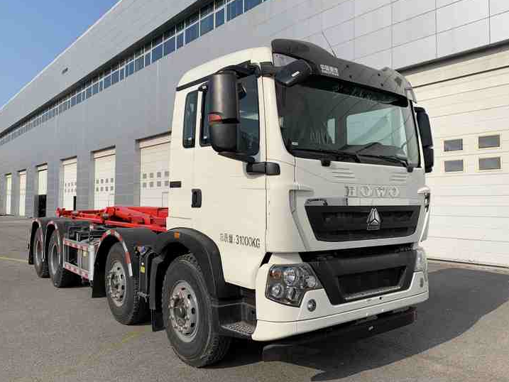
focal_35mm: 29
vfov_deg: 48.2
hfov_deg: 61.6
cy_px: 192
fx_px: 426
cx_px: 258
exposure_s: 1/3937
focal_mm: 4.25
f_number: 1.8
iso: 25
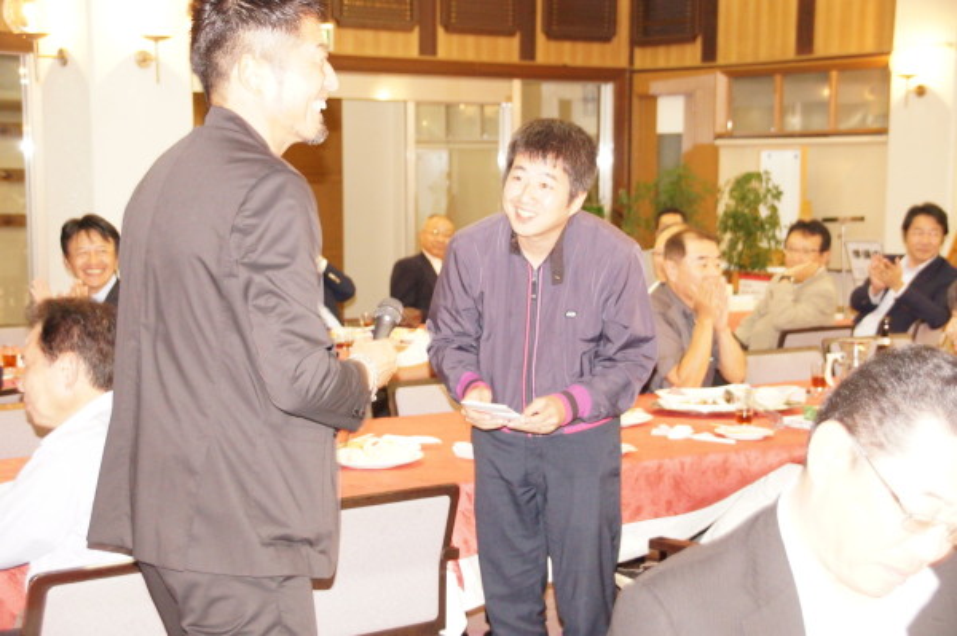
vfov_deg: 25.7
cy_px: 318
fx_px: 1394
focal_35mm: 52
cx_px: 478
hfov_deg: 37.9
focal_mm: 35
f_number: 4.5
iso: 3200
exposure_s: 1/60
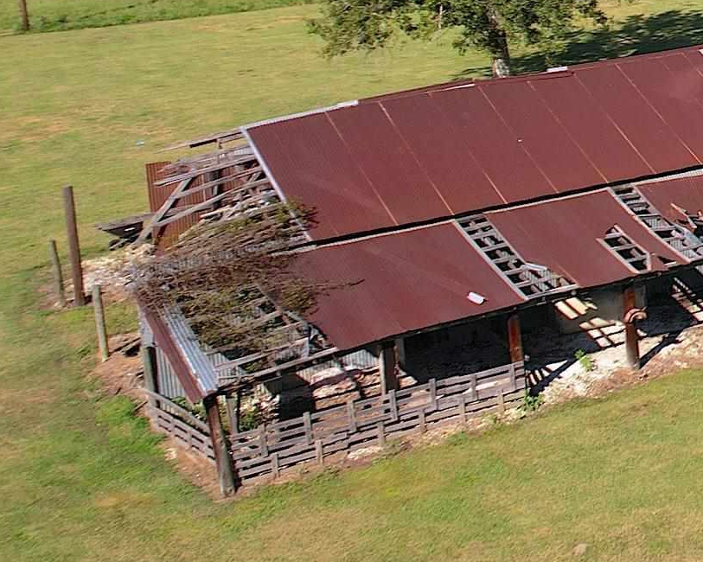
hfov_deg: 19.2
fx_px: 1622
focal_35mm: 78
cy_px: 1
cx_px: 1229
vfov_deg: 19.1
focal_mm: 8.38
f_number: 2.8
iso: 100
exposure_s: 1/640
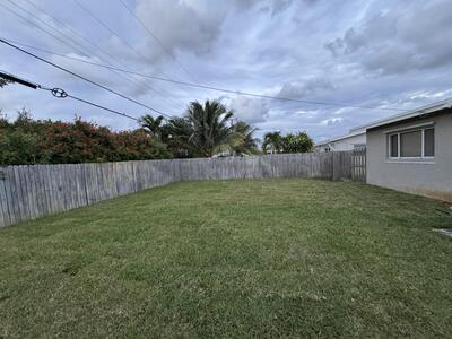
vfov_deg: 85.7
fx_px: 183
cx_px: 226
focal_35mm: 14
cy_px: 170
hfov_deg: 102.1
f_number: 2.2
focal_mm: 2.22
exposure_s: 1/60
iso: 640
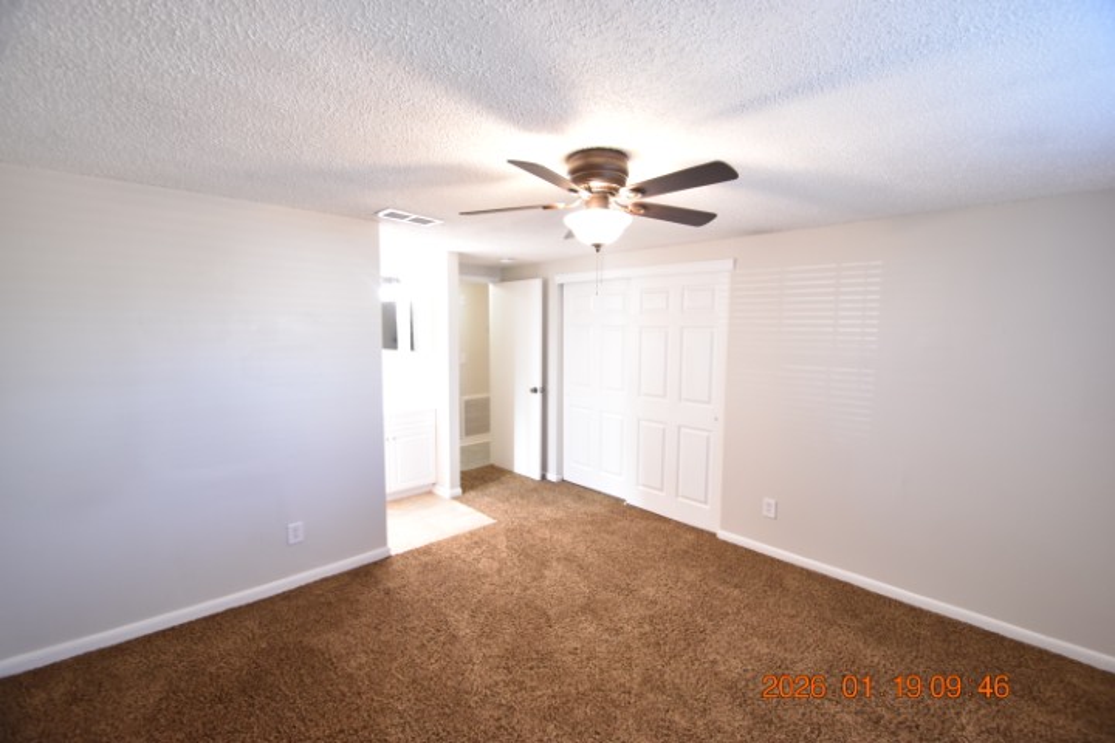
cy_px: 372
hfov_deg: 100.4
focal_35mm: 15
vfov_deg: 77.3
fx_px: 465
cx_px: 558
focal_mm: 10
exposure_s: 1/30
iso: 800
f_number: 3.5
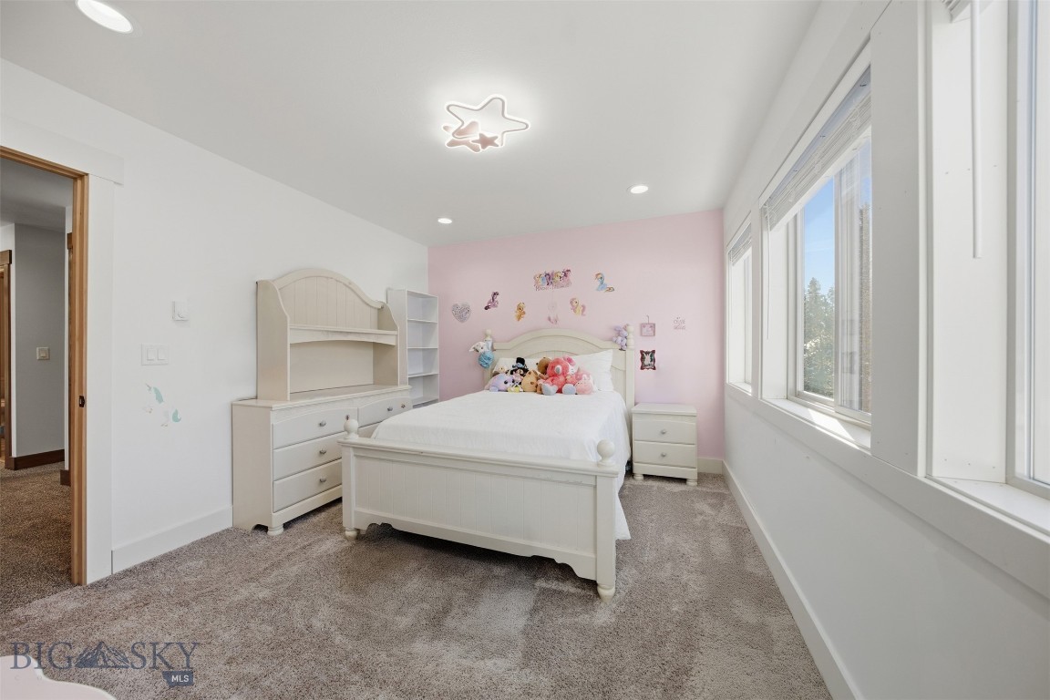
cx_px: 525
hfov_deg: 112.6
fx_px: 350
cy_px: 350
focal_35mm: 12
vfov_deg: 90.0
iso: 250
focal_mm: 12
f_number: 6.3
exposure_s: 1/2000
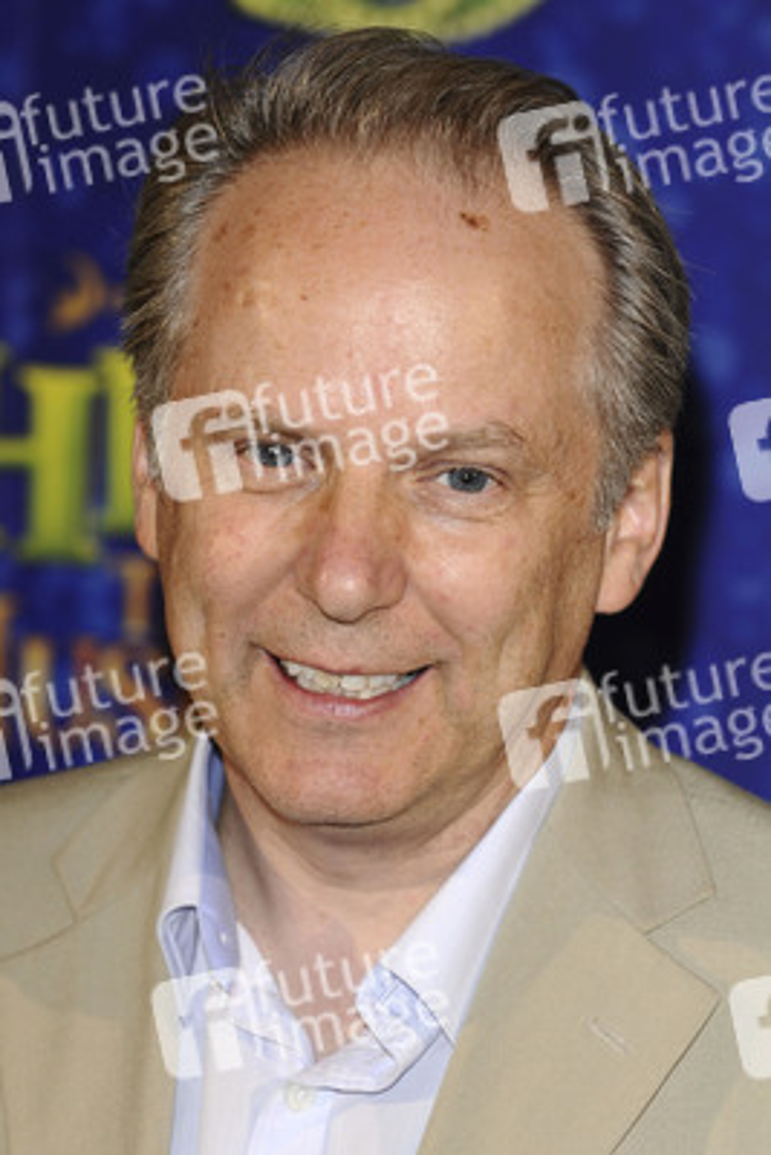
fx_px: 5055
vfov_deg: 13.0
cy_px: 578
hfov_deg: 8.7
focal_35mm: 158
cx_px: 386
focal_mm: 105
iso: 320
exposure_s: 1/200
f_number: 4.5
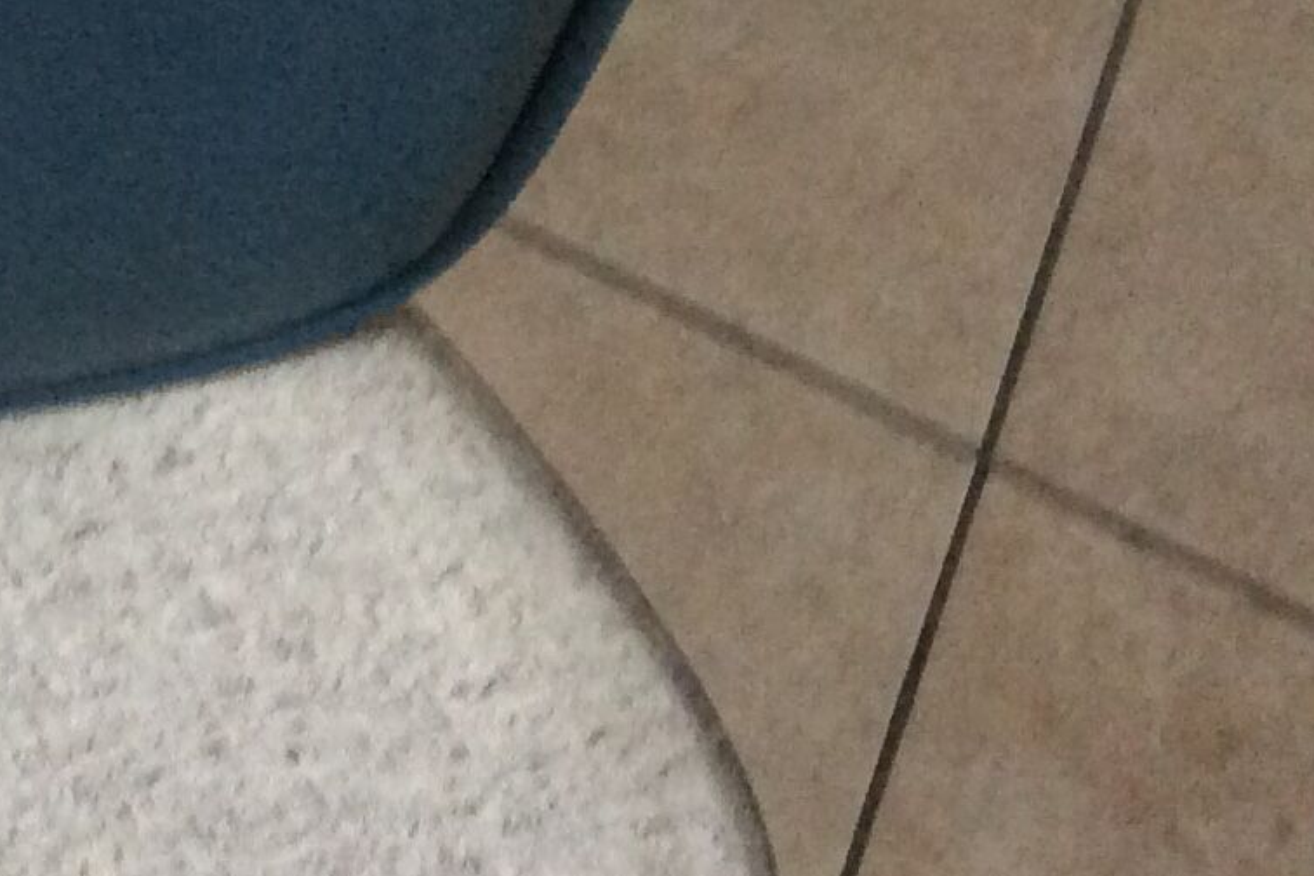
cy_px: -182
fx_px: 4161
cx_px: -930
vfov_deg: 11.8
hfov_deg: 15.7
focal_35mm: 114
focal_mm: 3.3
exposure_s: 1/25
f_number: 2.4
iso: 160
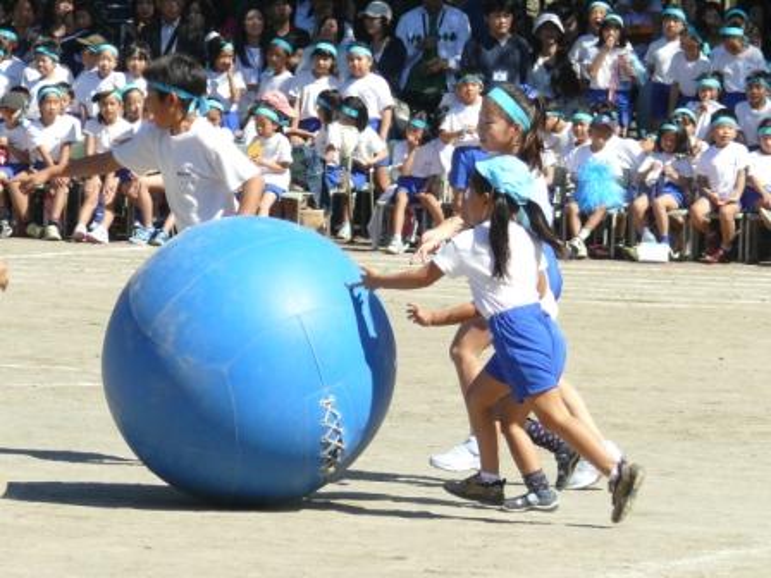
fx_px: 6726
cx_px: 386
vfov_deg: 4.9
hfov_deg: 6.6
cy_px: 289
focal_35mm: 302
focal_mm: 44.9
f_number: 4
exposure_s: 1/800
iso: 100
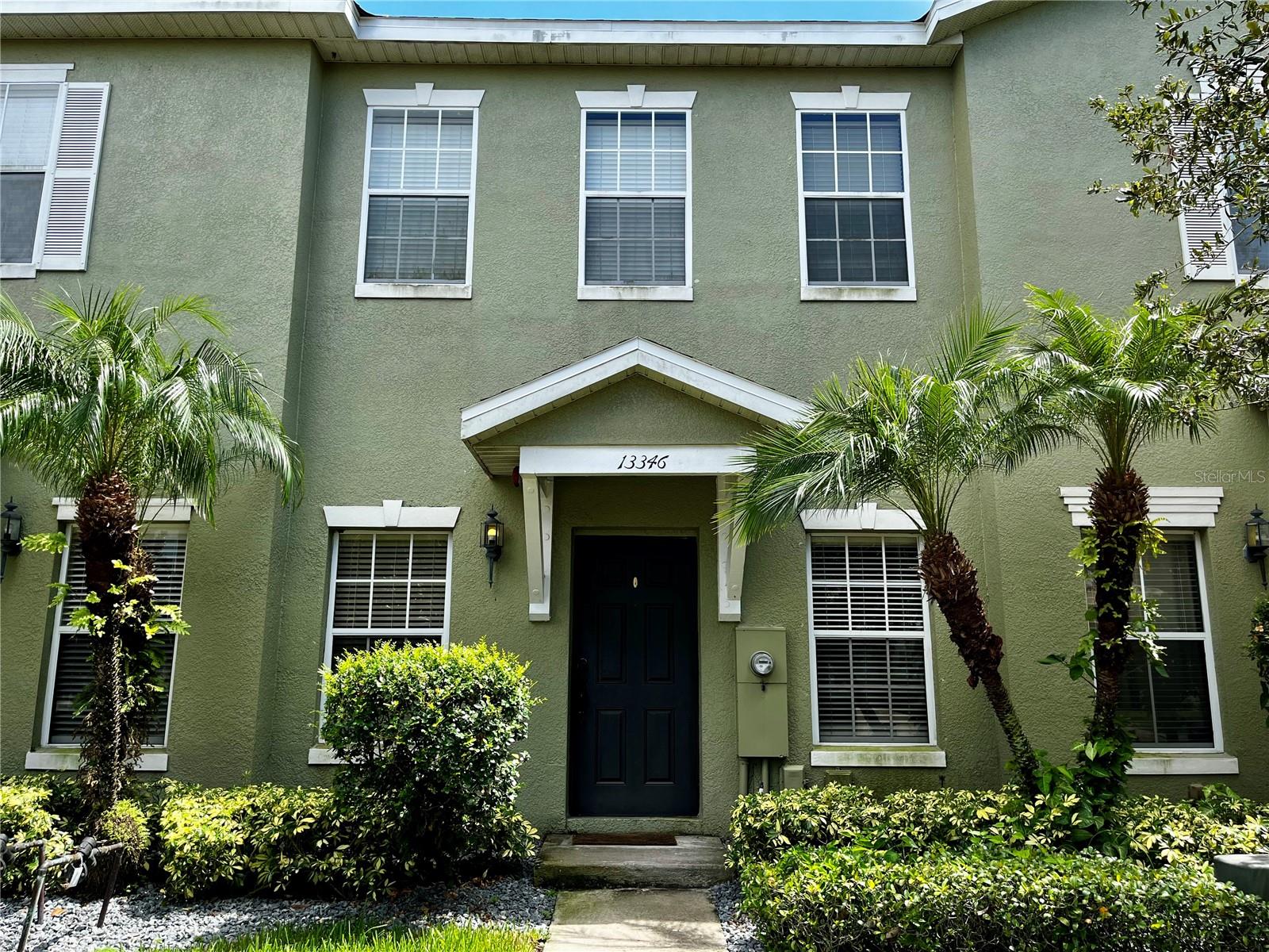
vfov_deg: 53.1
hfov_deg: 67.3
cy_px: 476
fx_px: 953
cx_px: 634
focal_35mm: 26
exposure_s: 1/967
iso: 50
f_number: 1.6
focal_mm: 5.1
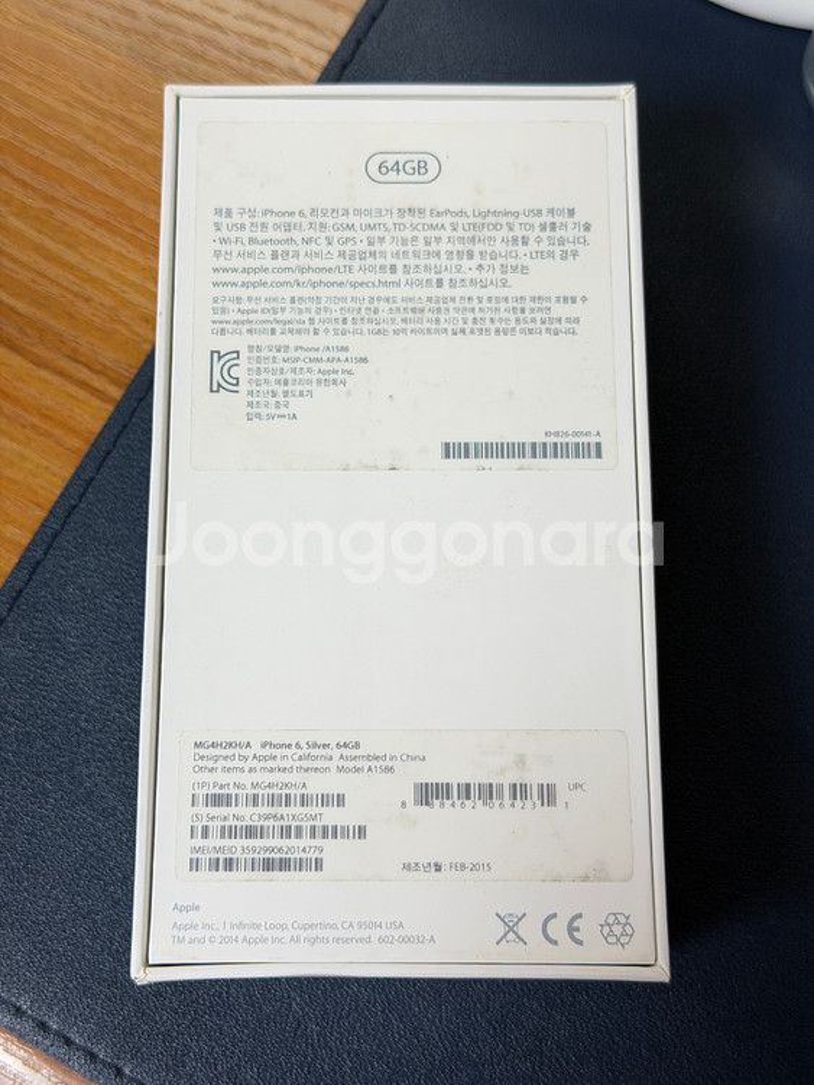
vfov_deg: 39.6
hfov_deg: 30.3
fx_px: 1504
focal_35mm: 48
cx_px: 407
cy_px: 542
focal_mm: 6.76
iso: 80
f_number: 1.78
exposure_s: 1/76
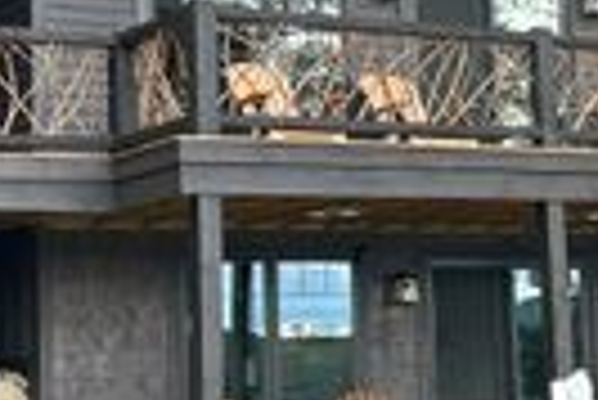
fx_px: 2029
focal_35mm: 122
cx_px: 558
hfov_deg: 16.5
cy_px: 58
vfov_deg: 11.2
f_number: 1.5
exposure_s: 1/290
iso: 50
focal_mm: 5.7
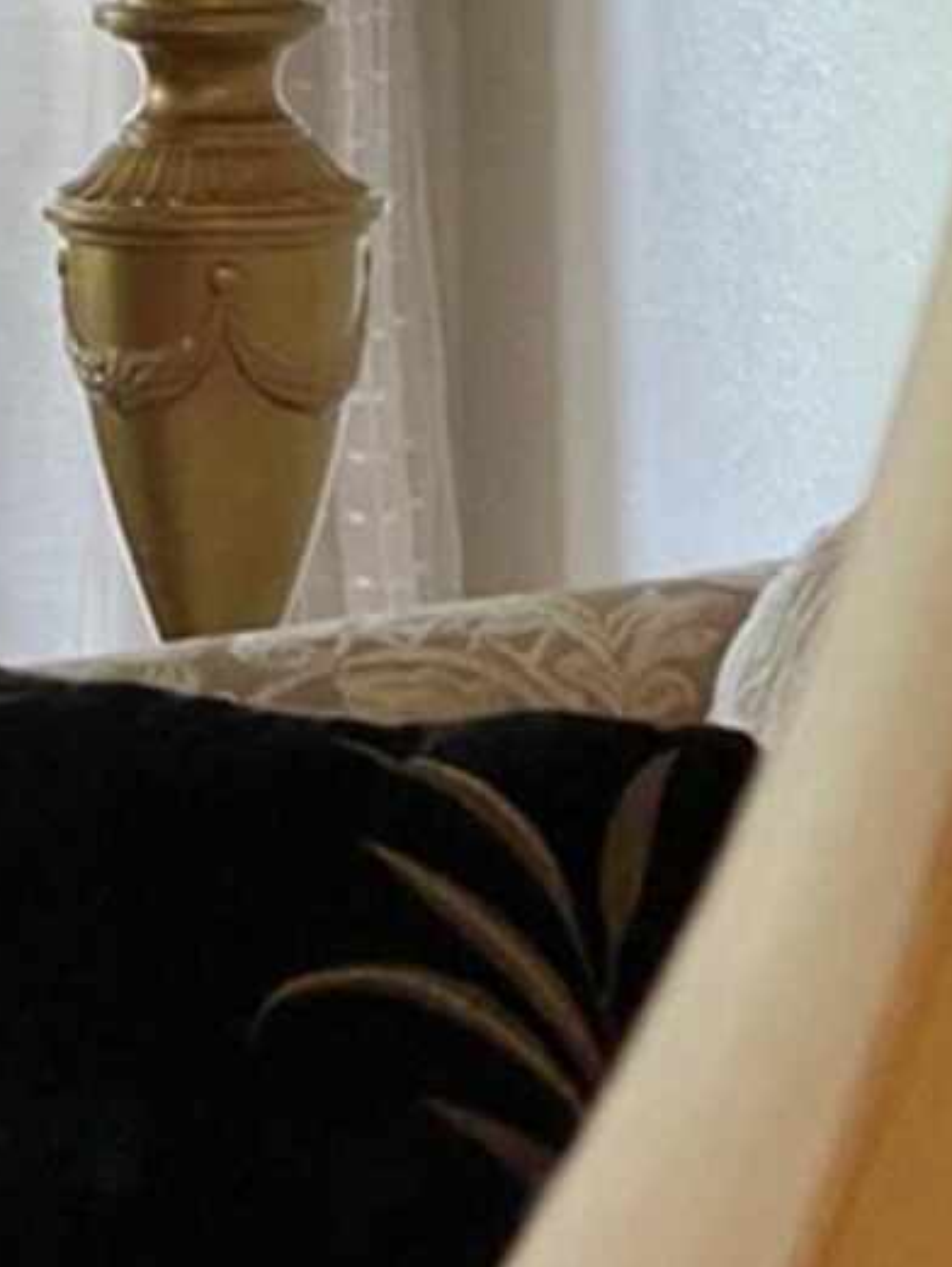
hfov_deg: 7.0
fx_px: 7658
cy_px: -112
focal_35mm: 209
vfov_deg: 9.4
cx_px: -311
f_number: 2.2
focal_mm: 7.5
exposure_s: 1/60
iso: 160
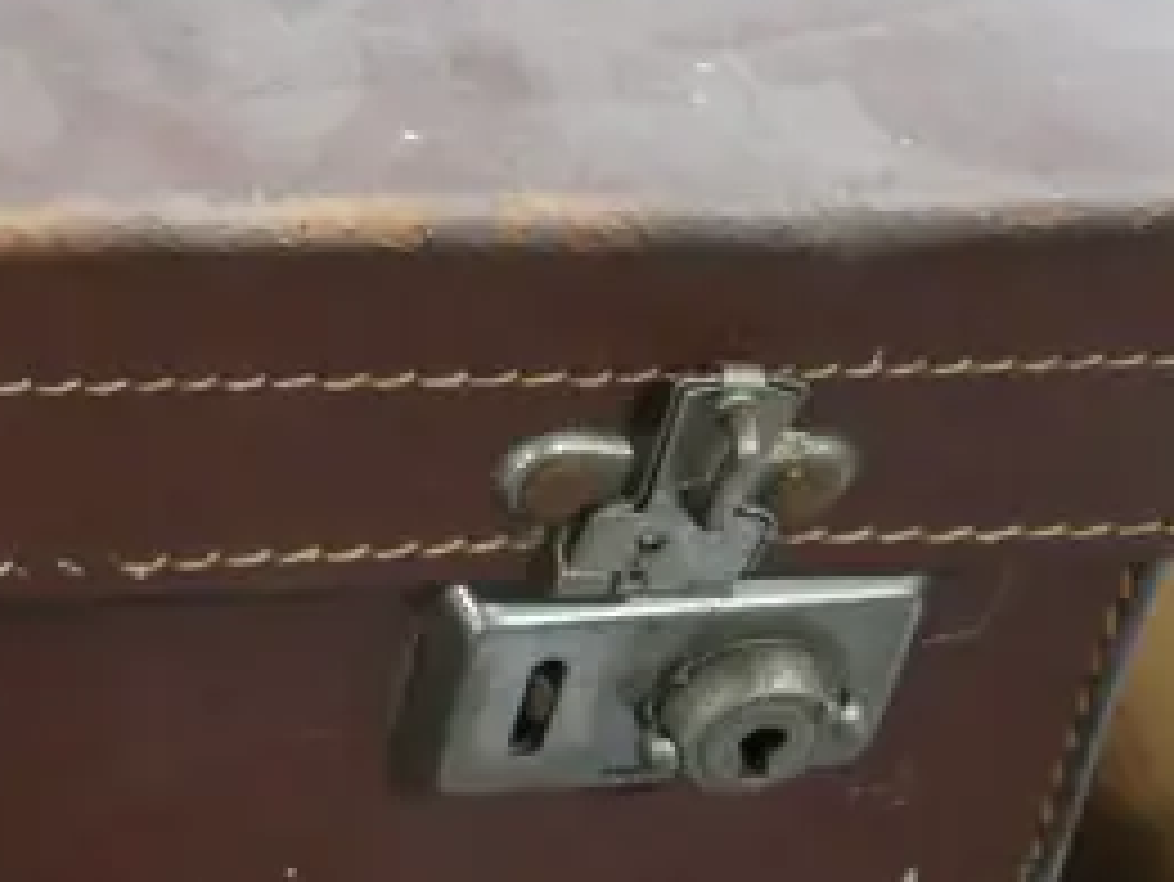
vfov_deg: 9.5
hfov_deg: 12.1
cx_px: -535
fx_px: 5327
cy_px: 508
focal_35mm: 157
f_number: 5.6
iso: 2000
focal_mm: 20
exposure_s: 1/60
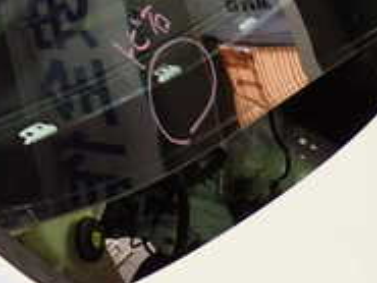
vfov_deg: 17.7
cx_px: -98
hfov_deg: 22.0
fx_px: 883
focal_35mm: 81
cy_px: -16
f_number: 2
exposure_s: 1/40
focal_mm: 4.5
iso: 200
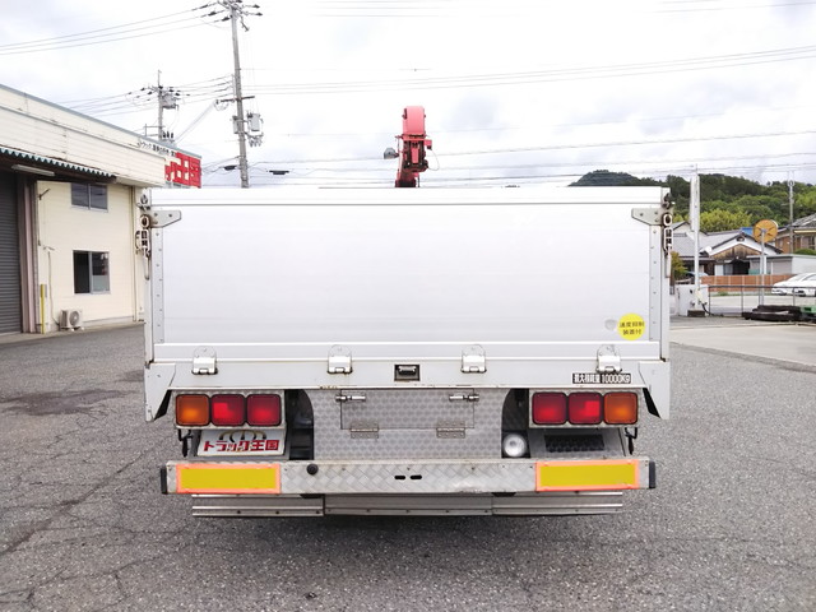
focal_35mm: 30
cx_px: 408
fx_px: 707
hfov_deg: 60.0
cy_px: 306
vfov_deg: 46.8
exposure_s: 1/499
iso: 20
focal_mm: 4
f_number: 2.2
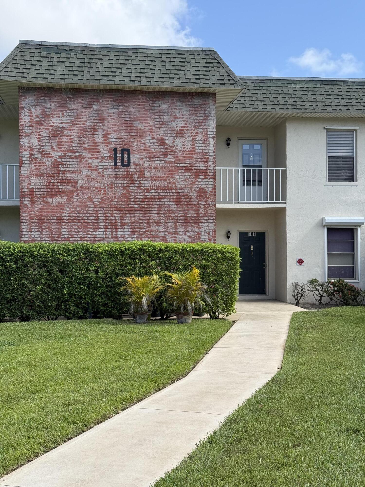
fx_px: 675
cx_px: 182
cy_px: 244
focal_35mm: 48
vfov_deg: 39.7
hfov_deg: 30.3
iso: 100
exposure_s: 1/2865
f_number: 1.78
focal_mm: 6.76
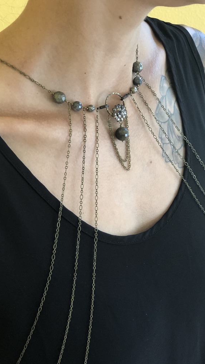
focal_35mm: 63
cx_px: 102
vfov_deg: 33.3
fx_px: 608
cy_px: 184
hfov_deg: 19.1
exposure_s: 1/30
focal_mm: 6.6
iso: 200
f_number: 2.8
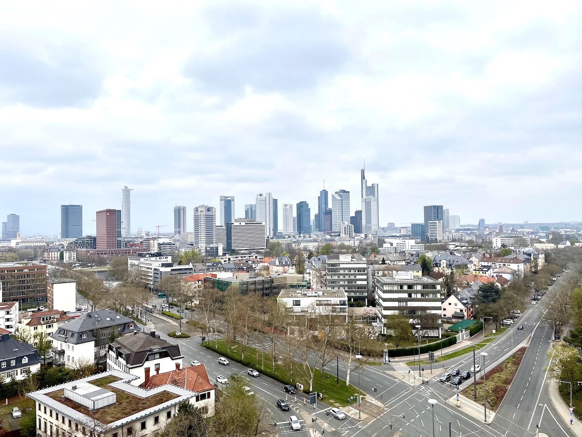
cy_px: 218
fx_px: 437
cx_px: 291
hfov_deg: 67.3
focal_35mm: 26
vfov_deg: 53.1
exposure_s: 1/4310
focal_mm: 5.1
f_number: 1.6
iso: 50
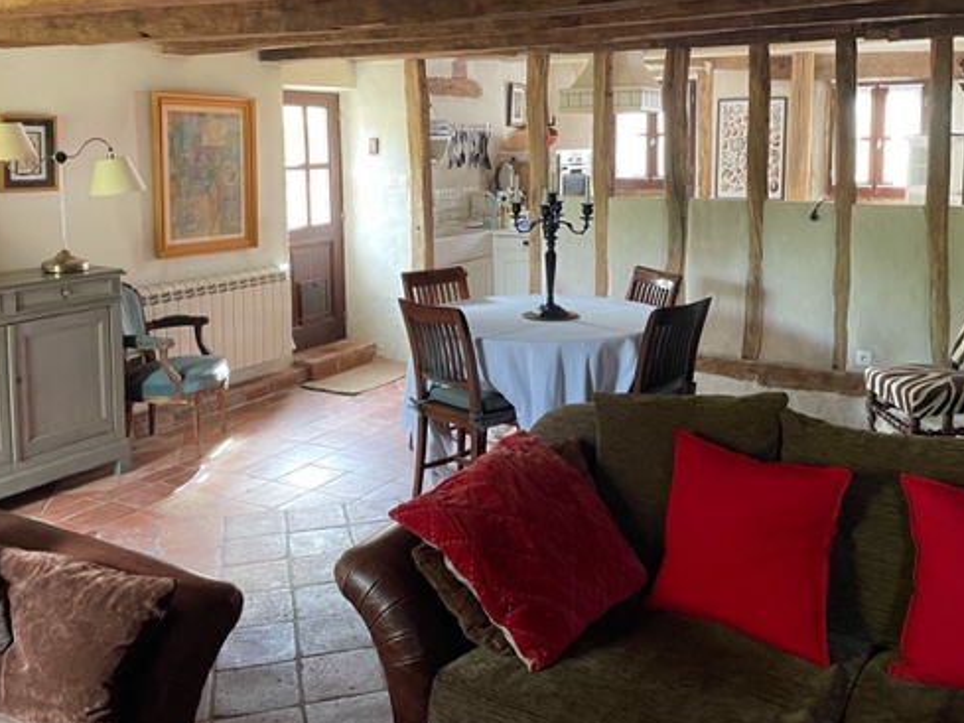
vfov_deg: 41.5
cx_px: 546
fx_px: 947
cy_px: 264
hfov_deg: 53.8
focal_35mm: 34
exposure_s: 1/60
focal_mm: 4.2
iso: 400
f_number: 1.6
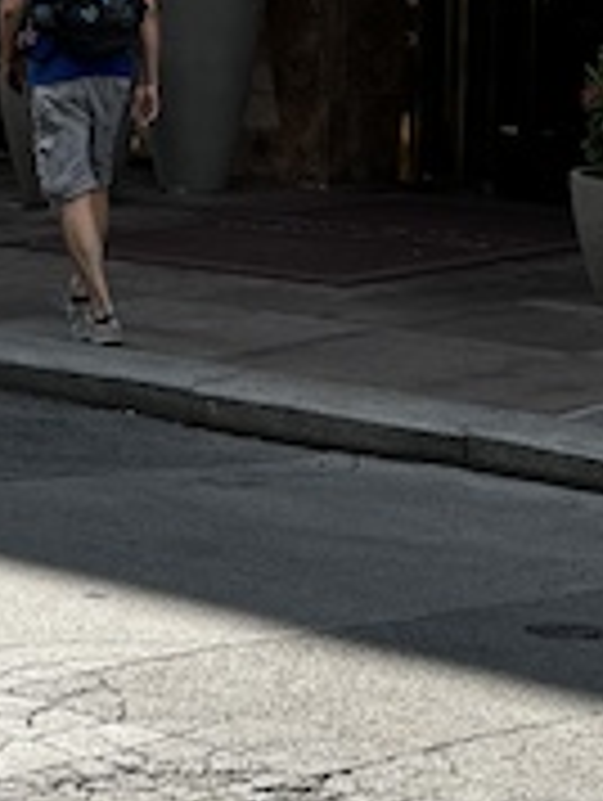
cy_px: -706
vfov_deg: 12.8
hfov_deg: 10.8
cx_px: 396
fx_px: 3198
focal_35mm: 138
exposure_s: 1/1285
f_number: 1.78
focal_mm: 6.76
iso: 80
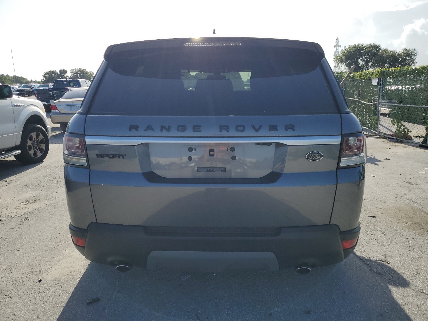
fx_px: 321
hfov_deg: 67.3
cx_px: 214
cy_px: 160
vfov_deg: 53.1
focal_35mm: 26
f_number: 1.5
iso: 50
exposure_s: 1/3333
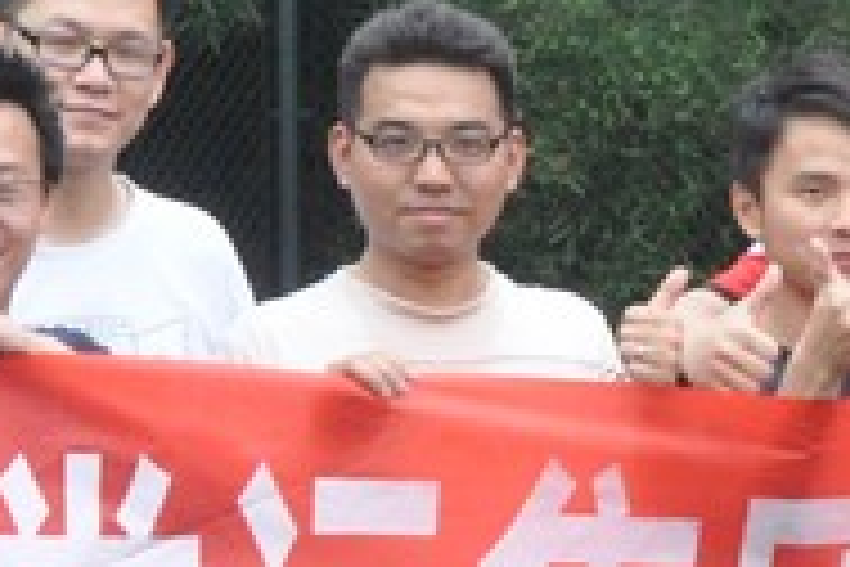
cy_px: 709
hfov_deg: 8.2
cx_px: 1196
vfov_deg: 5.5
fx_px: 5831
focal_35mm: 247
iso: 2000
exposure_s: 1/100
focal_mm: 26
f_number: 10
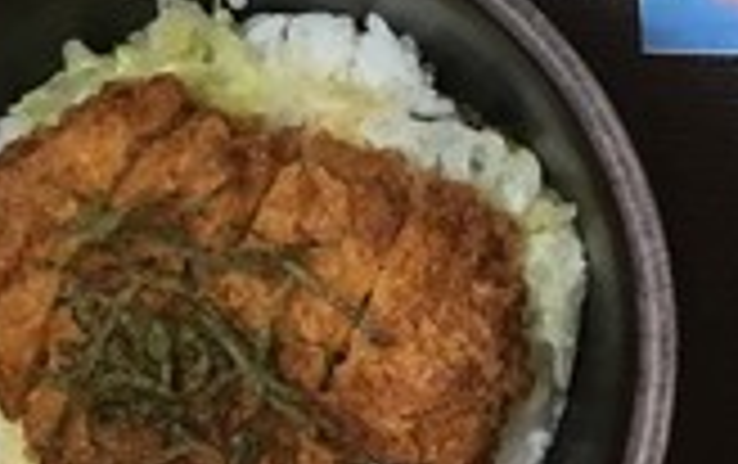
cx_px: 808
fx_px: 2215
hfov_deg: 18.2
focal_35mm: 110
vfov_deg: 11.8
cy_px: -41
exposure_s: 1/30
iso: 40
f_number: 2.4
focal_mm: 3.3
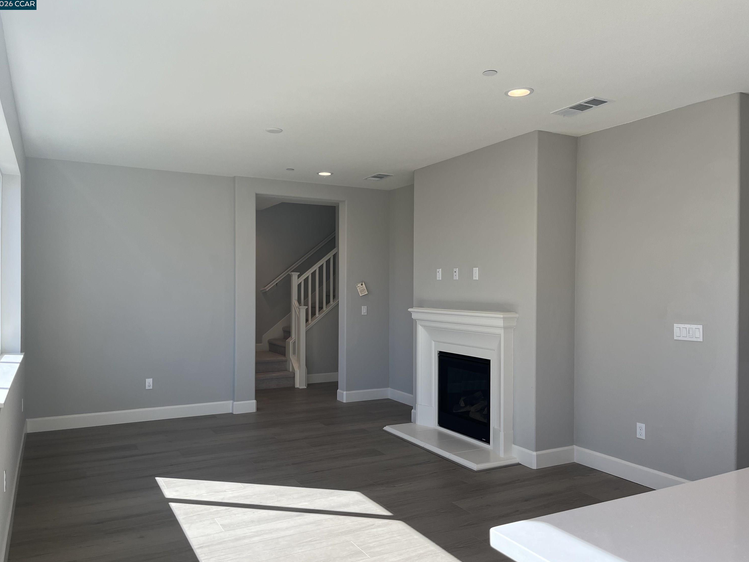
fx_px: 584
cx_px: 375
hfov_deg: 65.3
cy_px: 289
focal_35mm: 27
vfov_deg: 51.4
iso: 50
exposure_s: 1/440
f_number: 1.6
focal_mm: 5.1
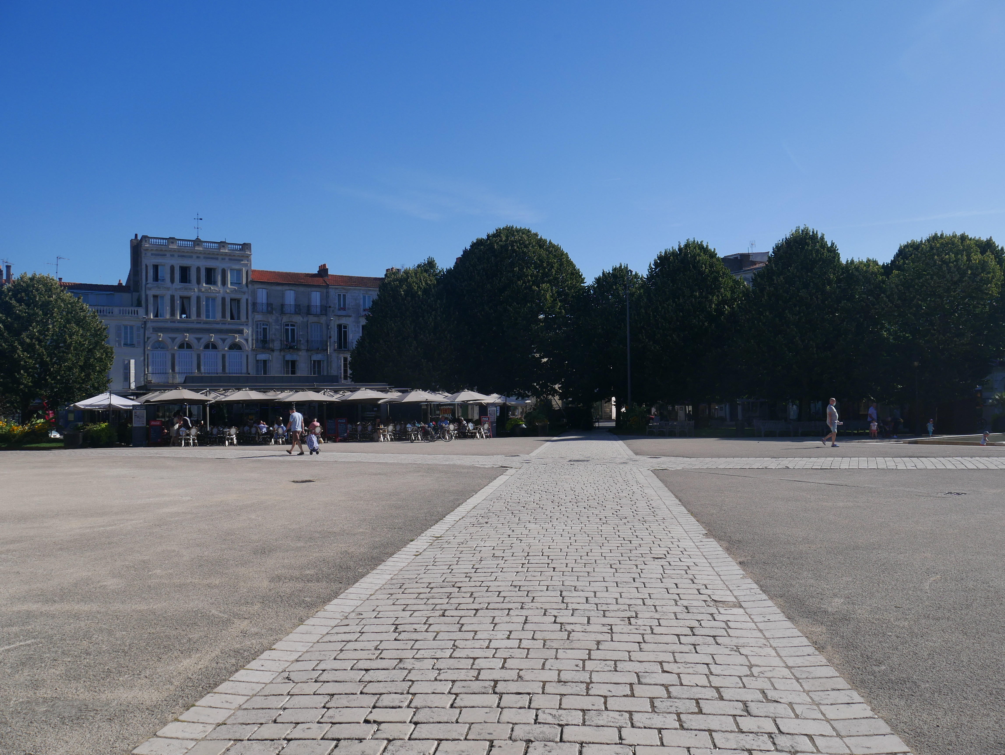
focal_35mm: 28
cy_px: 378
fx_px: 813
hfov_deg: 63.4
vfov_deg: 49.8
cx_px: 502
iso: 200
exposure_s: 1/640
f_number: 9
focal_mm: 14
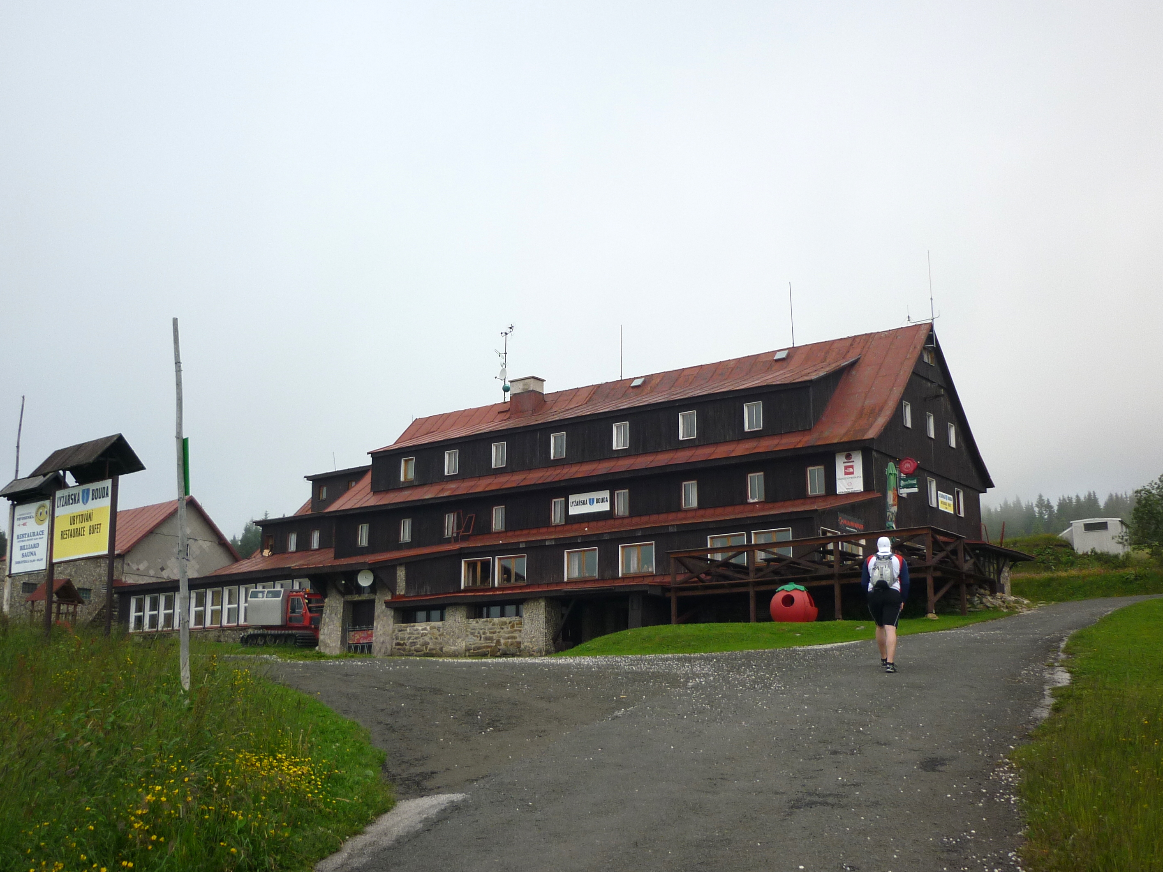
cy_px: 422
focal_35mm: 38
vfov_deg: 37.7
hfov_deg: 49.0
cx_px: 548
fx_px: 1277
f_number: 8
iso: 80
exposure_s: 1/200
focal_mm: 5.5
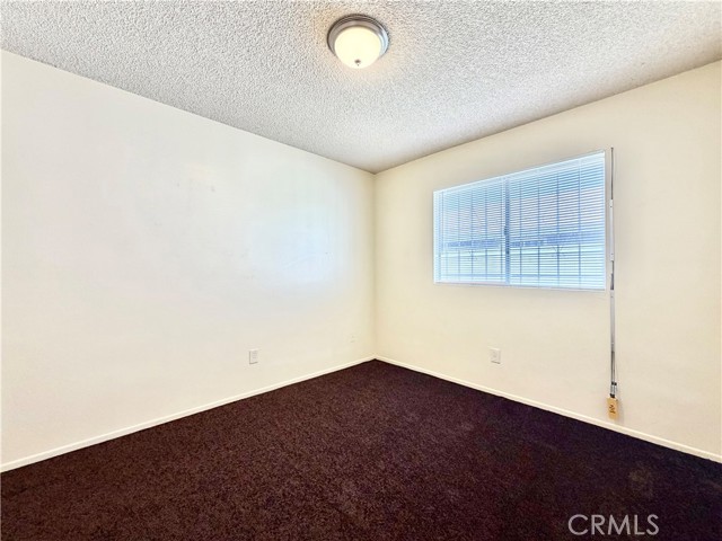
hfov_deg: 102.1
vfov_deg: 85.7
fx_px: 292
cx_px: 361
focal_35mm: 14
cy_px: 270
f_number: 2.2
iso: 100
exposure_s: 1/120
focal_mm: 2.22
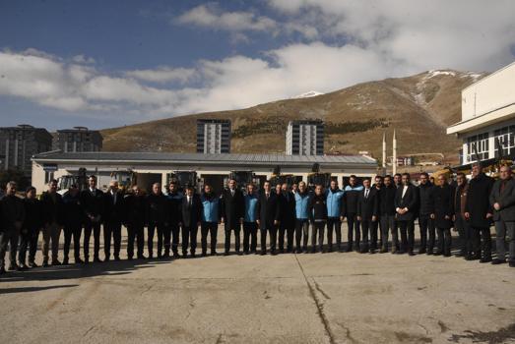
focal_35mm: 60
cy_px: 172
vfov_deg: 22.7
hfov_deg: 33.4
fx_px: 859
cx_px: 258
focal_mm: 40
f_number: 22
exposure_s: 1/2000
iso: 1600
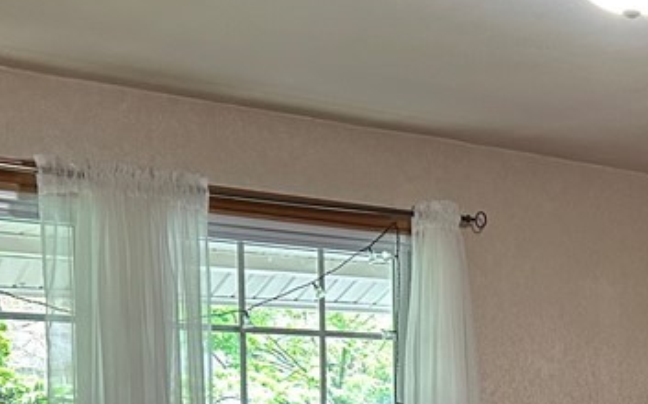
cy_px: 534
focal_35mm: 80
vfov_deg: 15.5
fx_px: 1412
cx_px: 720
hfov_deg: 24.1
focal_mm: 5.7
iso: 320
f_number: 1.5
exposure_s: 1/60
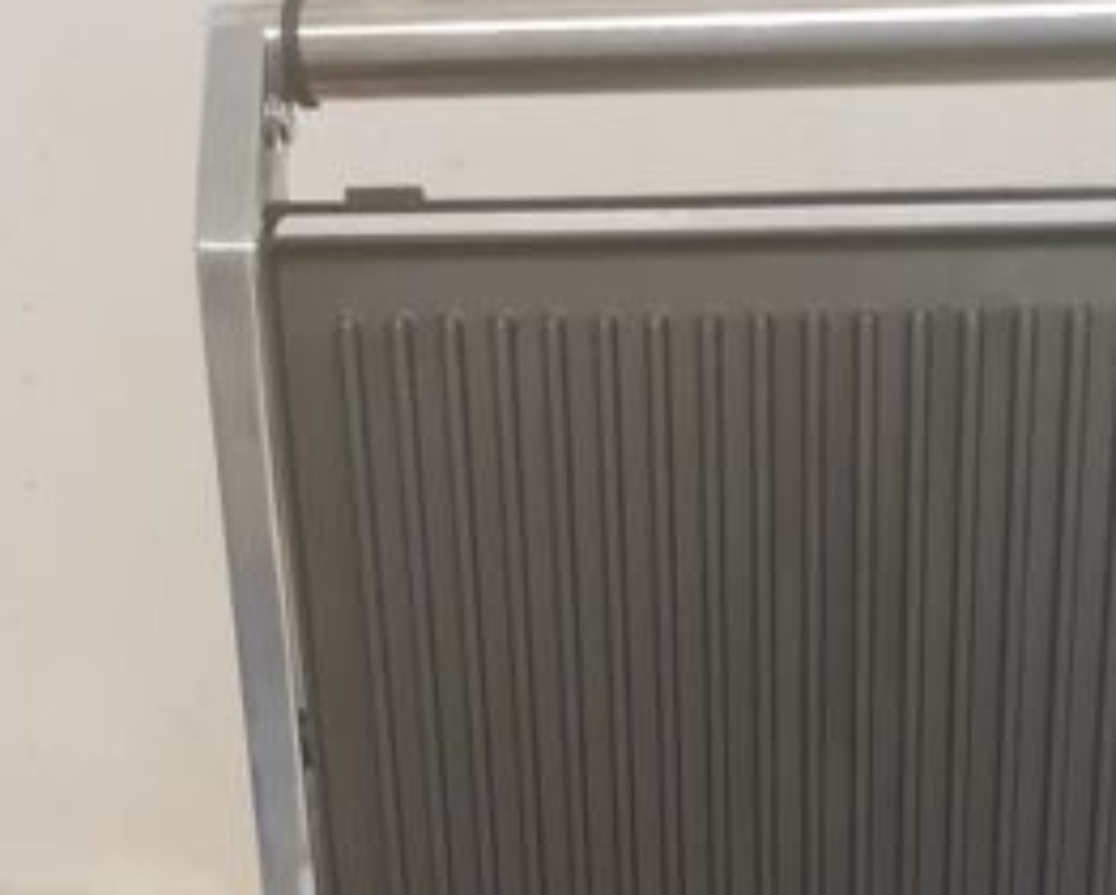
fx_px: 2049
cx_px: 771
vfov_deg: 20.8
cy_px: 1355
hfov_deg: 30.2
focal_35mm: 62
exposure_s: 1/25
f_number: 1.8
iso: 640
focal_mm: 5.4
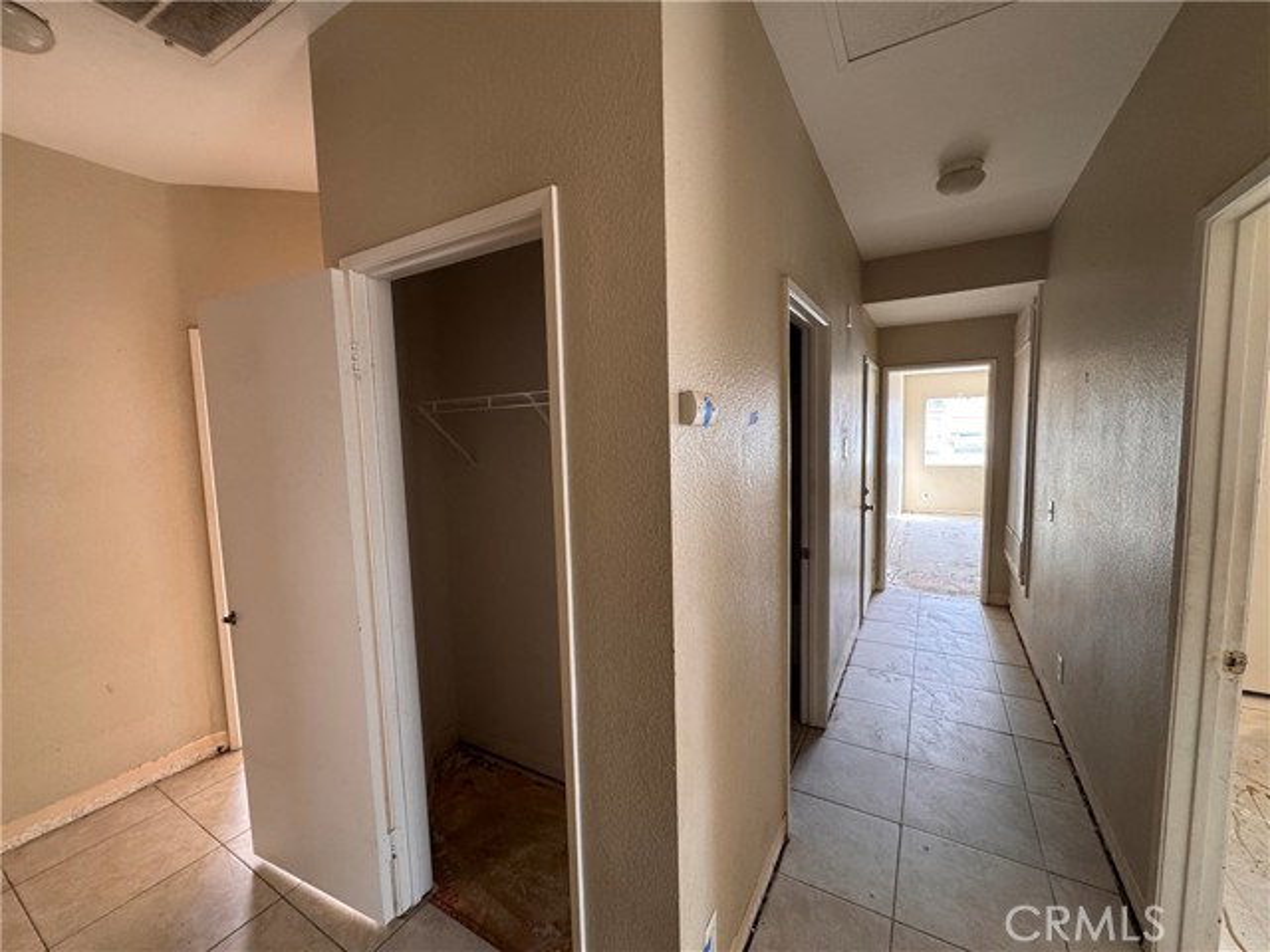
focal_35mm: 14
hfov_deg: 102.1
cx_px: 635
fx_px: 514
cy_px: 476
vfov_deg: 85.7
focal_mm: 2.22
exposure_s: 1/99
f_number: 2.2
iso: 250
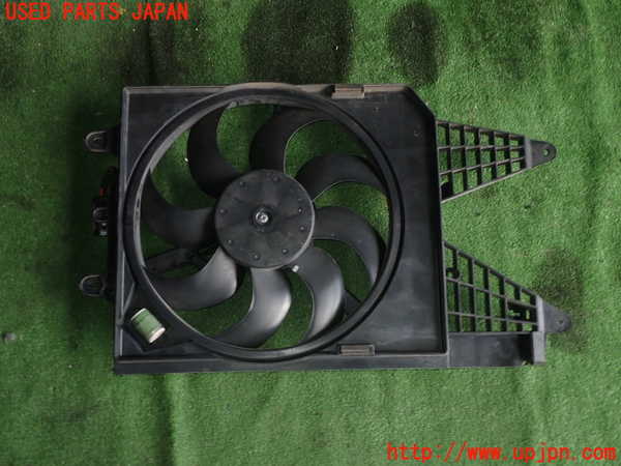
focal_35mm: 32
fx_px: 574
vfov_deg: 44.2
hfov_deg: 56.8
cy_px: 233
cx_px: 310
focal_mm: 5.79
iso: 100
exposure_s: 1/30
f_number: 7.1
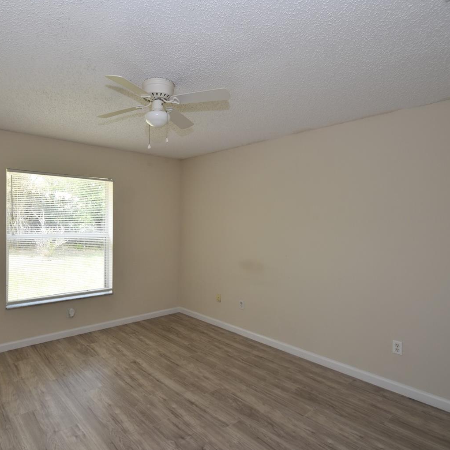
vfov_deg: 74.8
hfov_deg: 73.4
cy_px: 225
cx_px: 165
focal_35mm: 20
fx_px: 294
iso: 200
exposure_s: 1/80
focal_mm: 10
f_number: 4.5
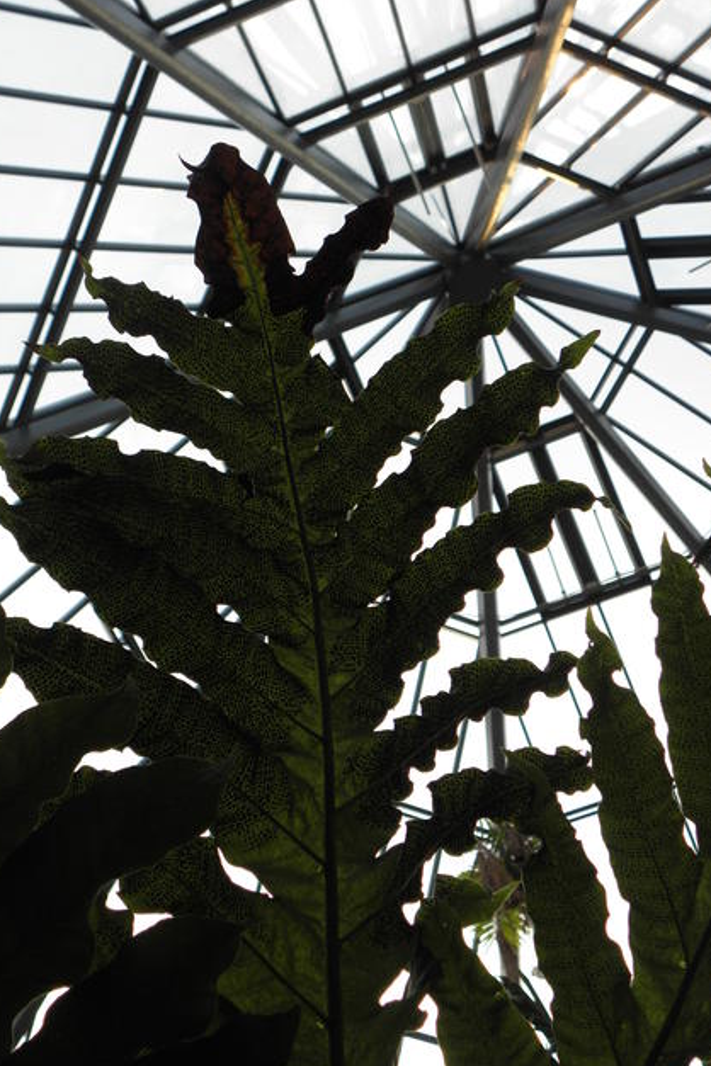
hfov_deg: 26.0
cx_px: 315
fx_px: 1540
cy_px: 539
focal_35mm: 52
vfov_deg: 38.2
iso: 64
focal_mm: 8.87
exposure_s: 1/80
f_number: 3.5
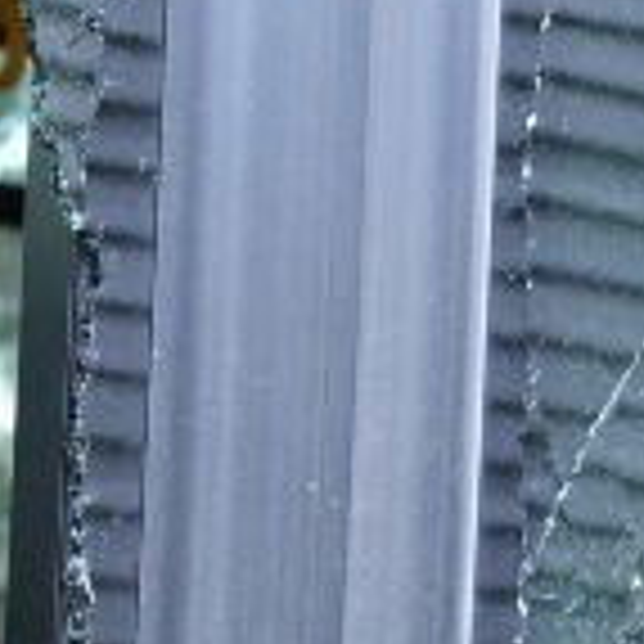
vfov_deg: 12.0
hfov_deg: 11.7
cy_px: 741
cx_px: -293
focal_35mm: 143
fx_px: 3010
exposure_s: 1/125
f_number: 4.5
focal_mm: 20
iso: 400
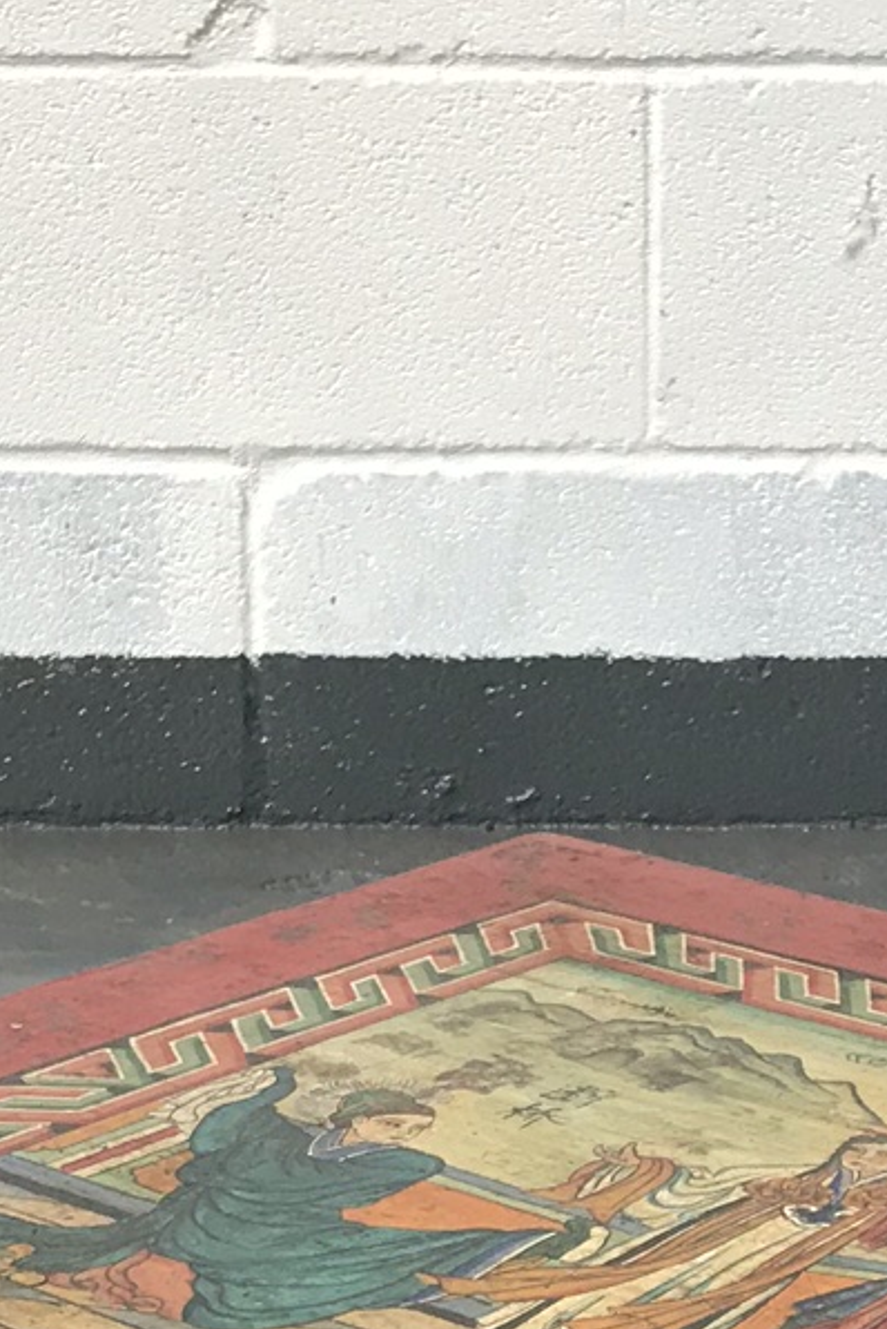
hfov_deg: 13.7
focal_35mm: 100
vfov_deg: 20.1
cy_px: 1106
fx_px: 3691
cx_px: 637
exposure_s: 1/33
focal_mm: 3.99
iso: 25
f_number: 1.8
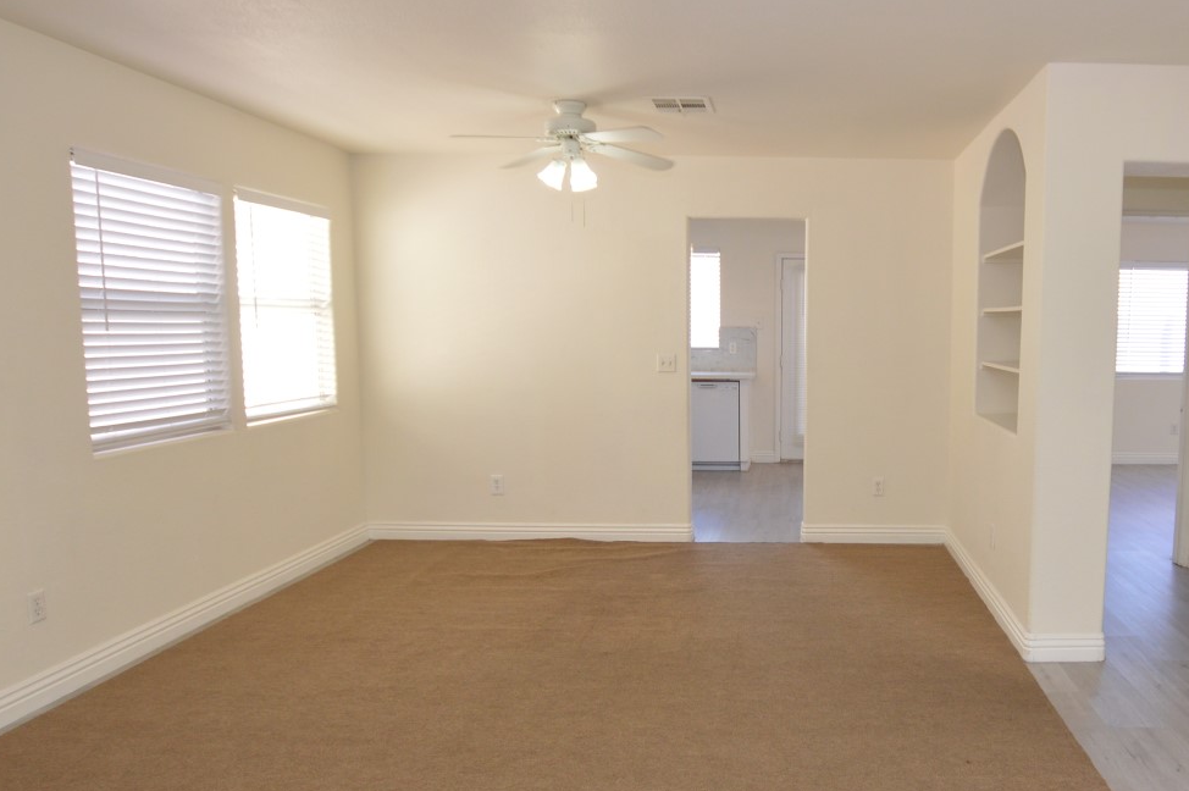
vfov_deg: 51.1
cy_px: 441
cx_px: 803
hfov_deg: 69.3
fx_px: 825
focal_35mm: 25
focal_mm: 10
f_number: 4.5
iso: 400
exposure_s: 1/80
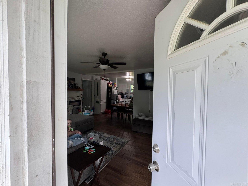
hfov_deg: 102.1
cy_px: 93
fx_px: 100
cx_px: 124
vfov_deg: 85.7
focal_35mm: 14
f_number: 2.2
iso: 125
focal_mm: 2.22
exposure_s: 1/99
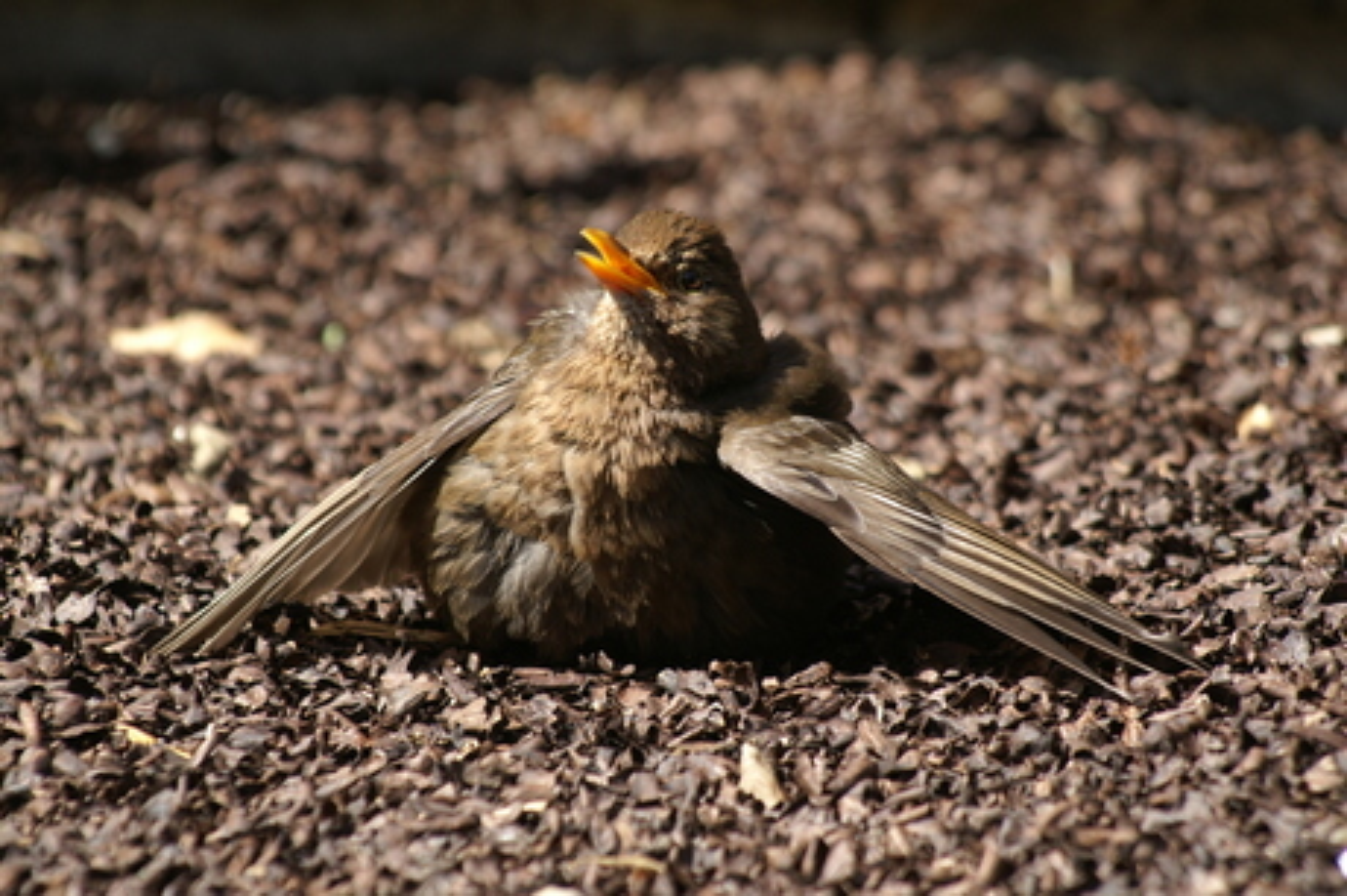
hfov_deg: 4.9
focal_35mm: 420
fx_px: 15703
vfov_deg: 3.3
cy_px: 448
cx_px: 674
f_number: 6.7
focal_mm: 280
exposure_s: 1/200
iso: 100
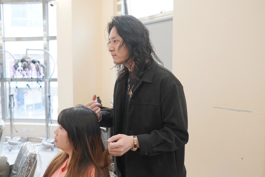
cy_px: 88
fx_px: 265
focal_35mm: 36
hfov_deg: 53.1
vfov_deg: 36.9
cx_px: 132
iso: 2000
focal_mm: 36
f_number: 4
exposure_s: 1/160
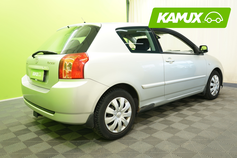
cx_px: 118
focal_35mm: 29
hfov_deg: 63.7
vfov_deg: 45.0
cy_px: 79
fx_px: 191
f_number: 3.5
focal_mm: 29
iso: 200
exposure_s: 1/13
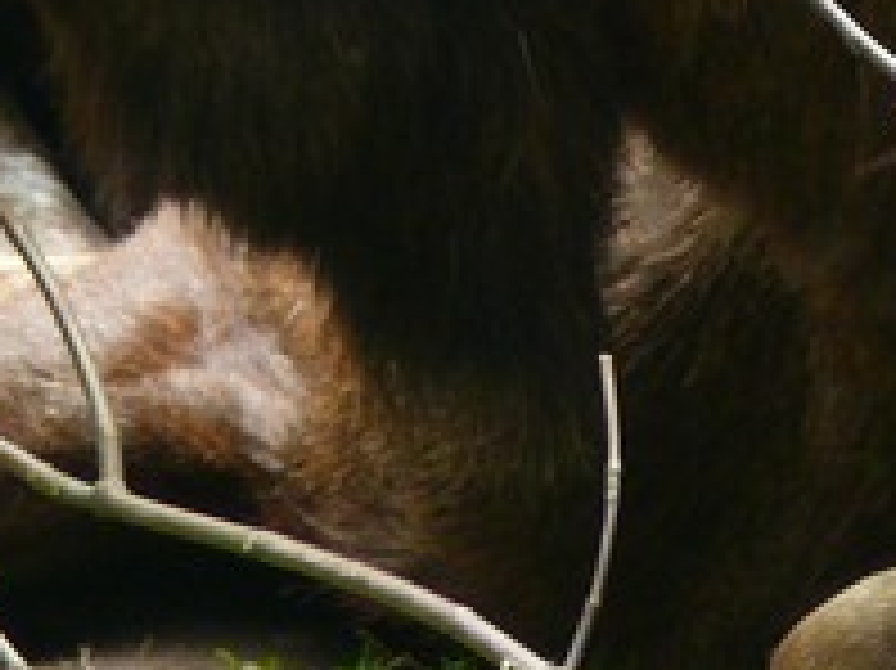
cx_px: 405
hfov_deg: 1.3
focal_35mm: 1579
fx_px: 40846
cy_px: -576
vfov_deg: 0.9
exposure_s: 1/30
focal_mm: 88.8
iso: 160
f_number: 3.7
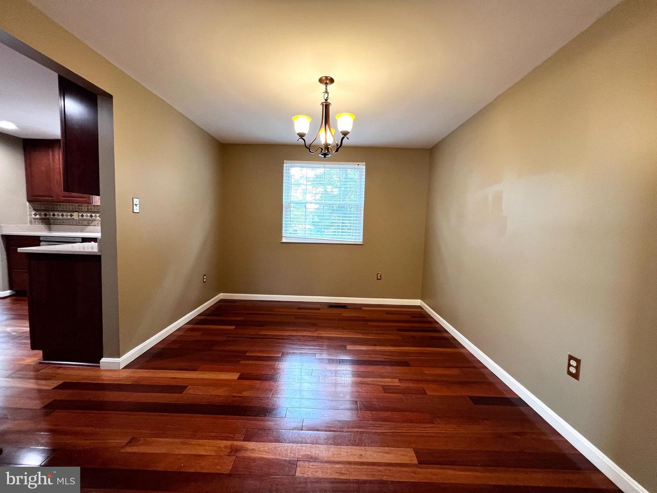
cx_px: 328
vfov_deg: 89.9
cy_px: 246
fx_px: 247
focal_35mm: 13
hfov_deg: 106.2
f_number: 1.8
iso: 200
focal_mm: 1.57
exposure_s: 1/60
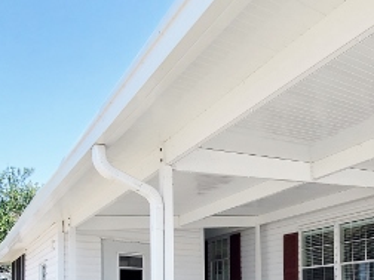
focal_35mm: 33
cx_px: 258
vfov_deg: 37.9
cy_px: 284
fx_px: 357
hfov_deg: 53.9
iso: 50
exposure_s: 1/395
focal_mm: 1.8
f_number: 2.2
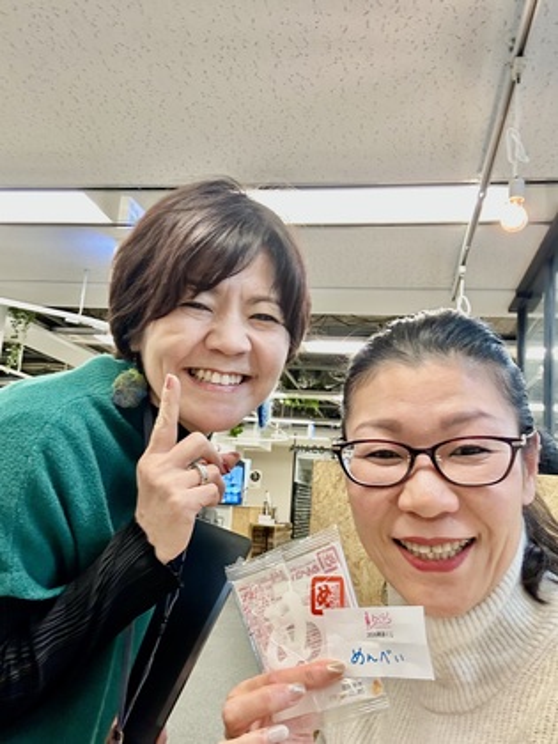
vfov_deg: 60.0
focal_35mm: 30
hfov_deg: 46.8
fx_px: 645
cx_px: 279
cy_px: 372
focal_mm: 2.69
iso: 100
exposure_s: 1/60
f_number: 1.9
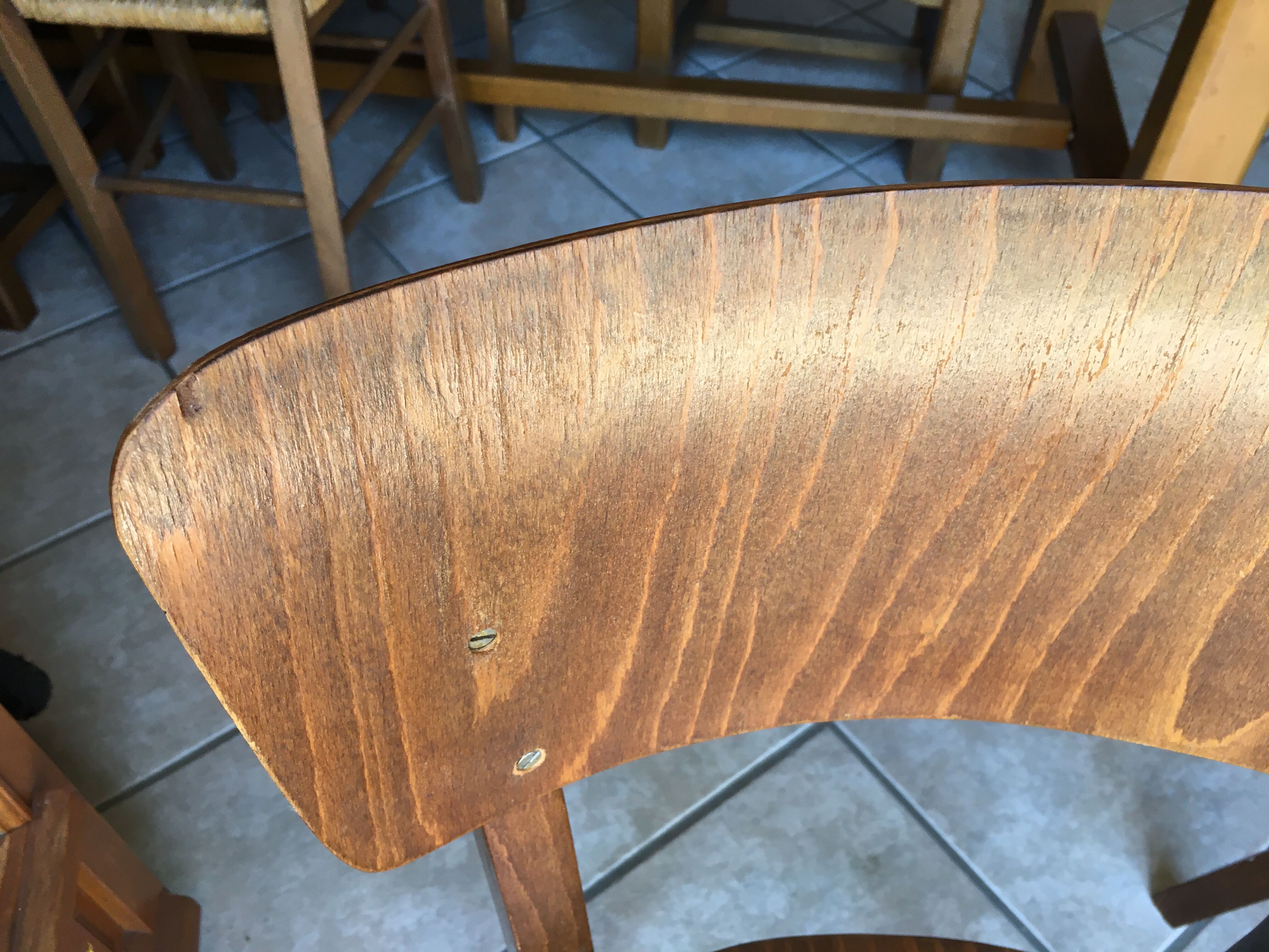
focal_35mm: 29
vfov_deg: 48.2
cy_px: 476
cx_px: 634
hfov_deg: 61.7
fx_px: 1063
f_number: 2.2
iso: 32
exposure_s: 1/33
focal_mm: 4.15
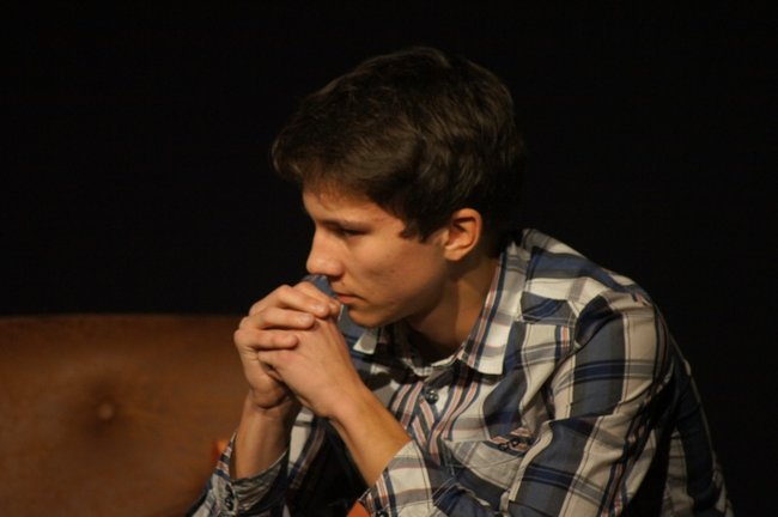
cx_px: 389
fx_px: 9715
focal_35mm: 450
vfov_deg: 3.0
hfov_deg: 4.6
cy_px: 258
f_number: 5.6
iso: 1600
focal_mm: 300
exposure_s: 1/125
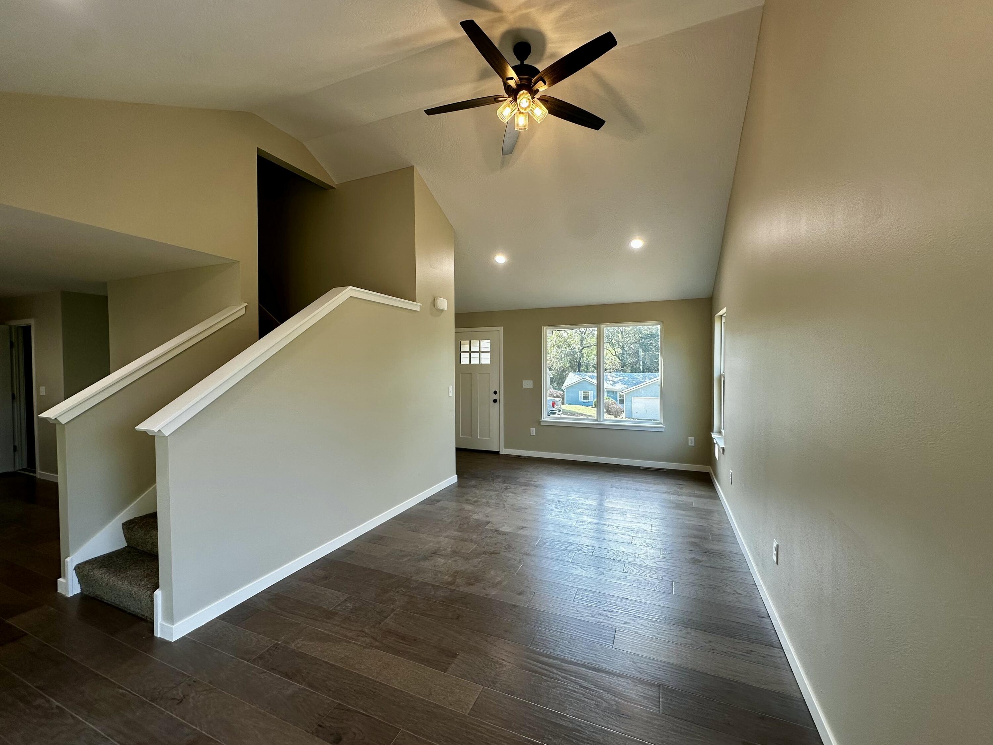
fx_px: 402
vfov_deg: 85.7
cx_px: 496
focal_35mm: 14
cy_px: 372
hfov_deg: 102.1
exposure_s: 1/120
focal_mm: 2.22
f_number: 2.2
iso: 50
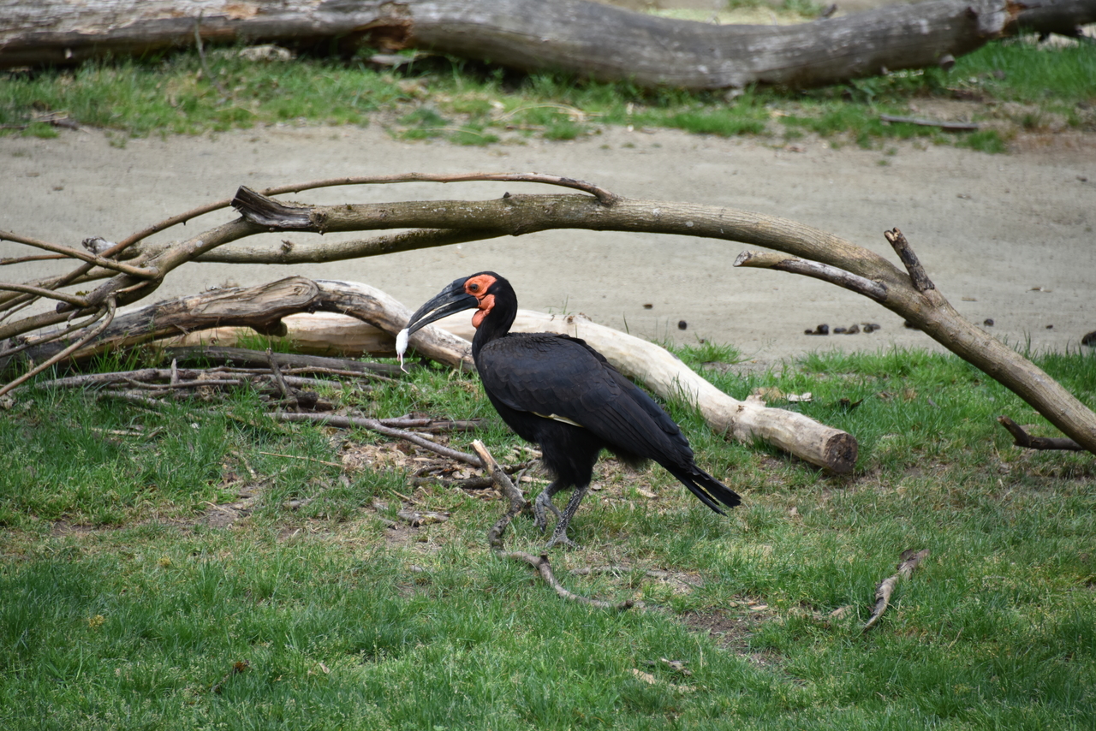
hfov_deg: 6.9
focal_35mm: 300
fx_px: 9135
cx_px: 548
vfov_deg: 4.6
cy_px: 366
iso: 720
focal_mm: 300
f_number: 5.6
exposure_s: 1/640
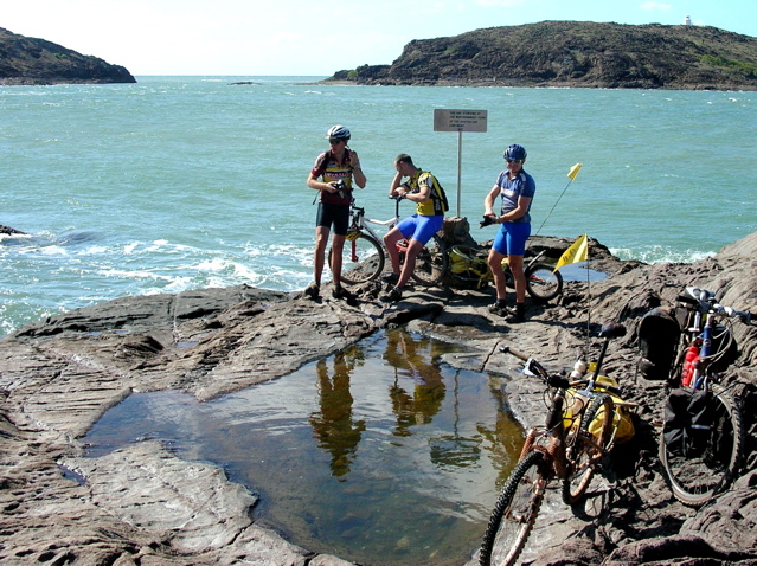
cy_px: 283
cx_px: 378
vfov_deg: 39.6
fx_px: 787
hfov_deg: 51.4
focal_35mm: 36
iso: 50
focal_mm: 6
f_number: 3.7
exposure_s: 1/575
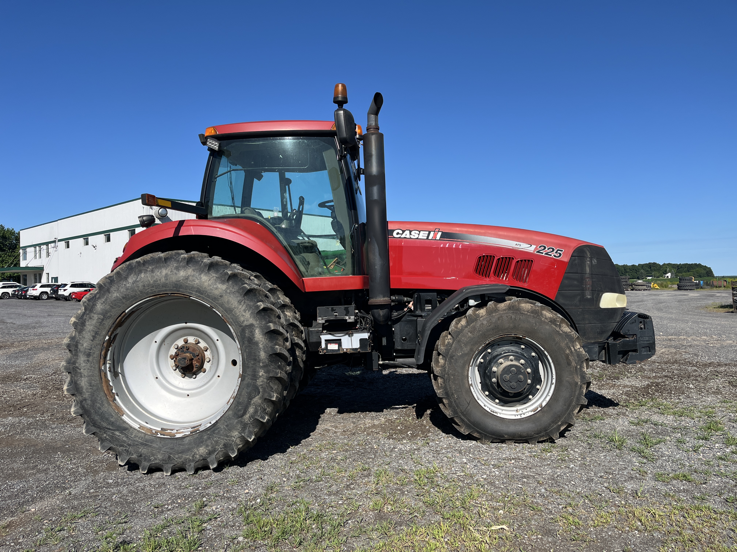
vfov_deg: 53.1
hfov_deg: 67.3
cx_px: 368
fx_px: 554
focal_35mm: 26
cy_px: 276
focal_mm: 5.1
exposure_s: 1/3413
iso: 50
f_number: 1.6
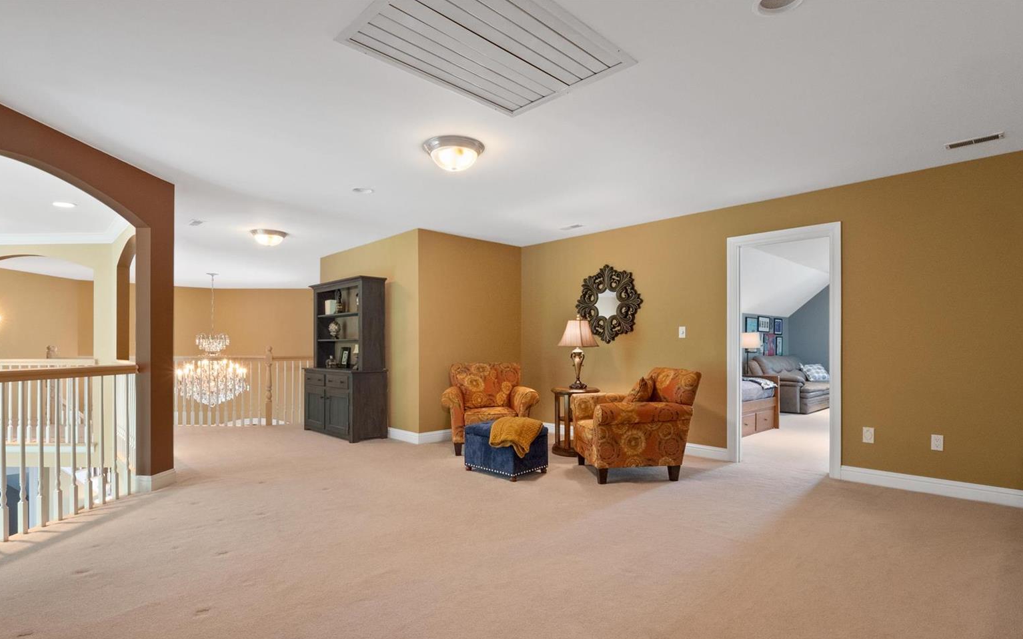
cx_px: 498
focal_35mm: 17
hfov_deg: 94.3
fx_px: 474
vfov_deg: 67.8
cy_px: 354
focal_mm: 8
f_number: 10
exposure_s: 1/2.5
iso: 400
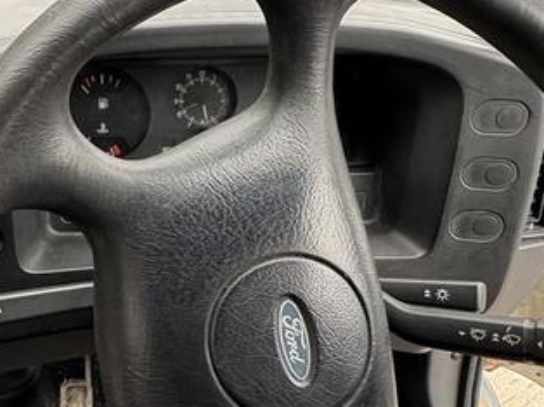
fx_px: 628
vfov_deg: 35.9
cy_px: 197
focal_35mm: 40
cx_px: 128
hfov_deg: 45.0
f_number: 2.2
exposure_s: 1/99
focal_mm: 2.22
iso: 100
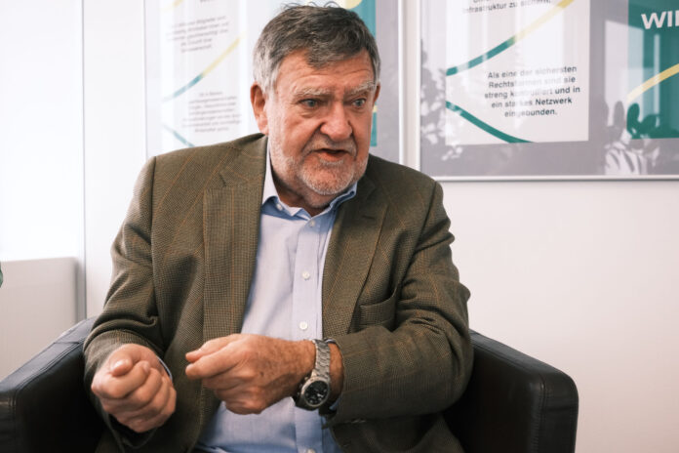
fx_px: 773
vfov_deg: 32.6
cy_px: 226
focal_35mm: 41
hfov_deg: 47.4
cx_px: 340
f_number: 2.8
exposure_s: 1/180
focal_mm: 27
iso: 1600
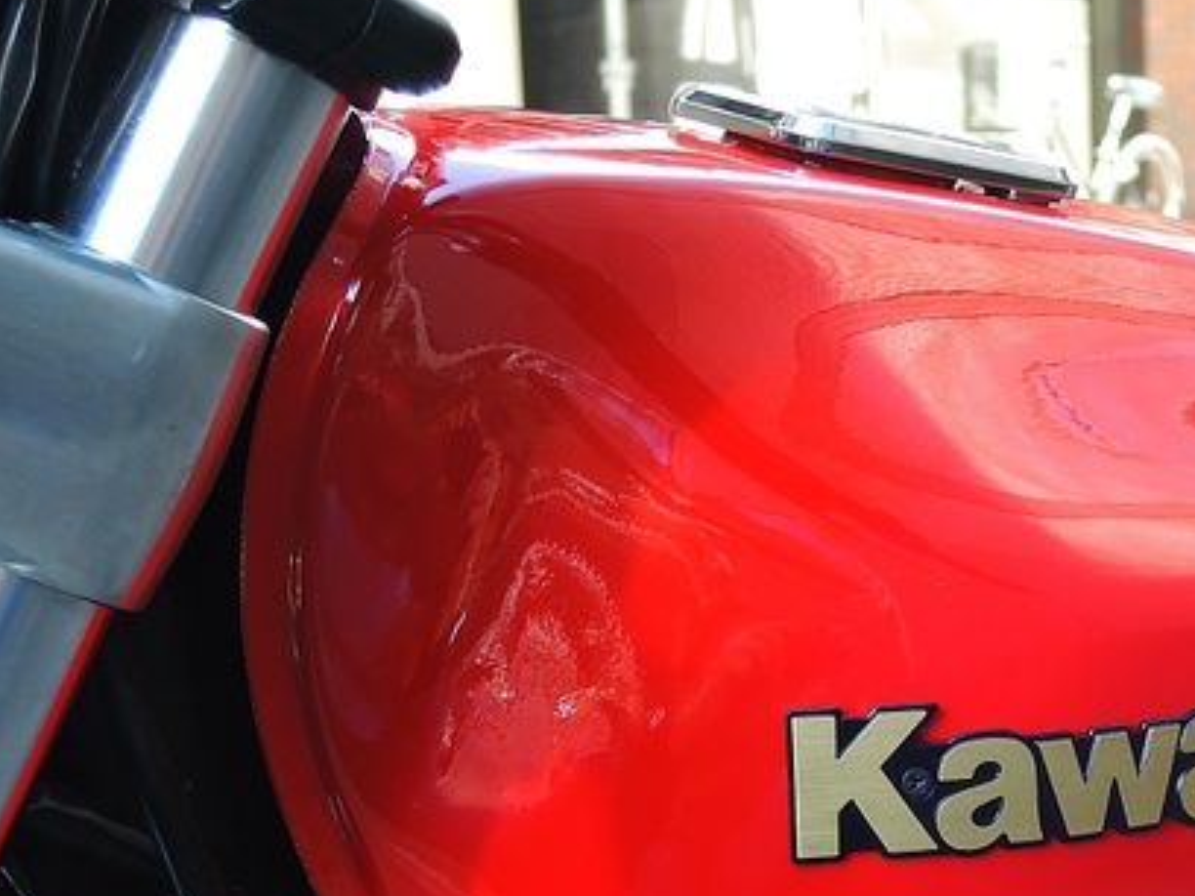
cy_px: 738
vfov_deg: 15.0
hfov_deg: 19.7
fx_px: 3383
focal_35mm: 98
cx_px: 1022
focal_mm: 10.7
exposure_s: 1/30
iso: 160
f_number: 3.5
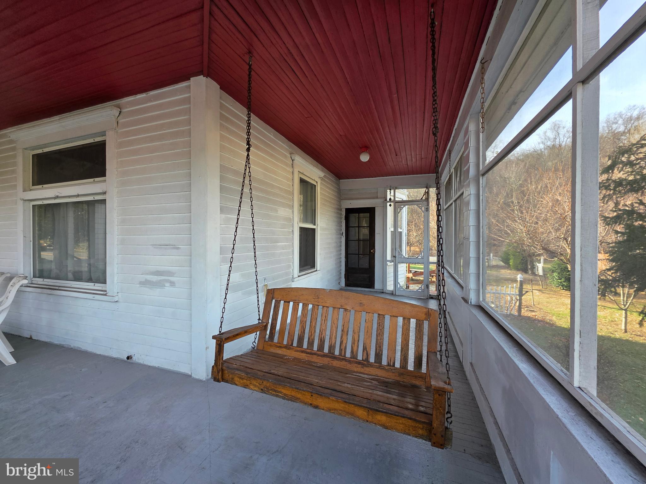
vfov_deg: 89.9
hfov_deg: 106.2
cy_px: 242
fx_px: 243
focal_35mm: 13
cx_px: 323
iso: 32
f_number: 1.9
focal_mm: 2.2
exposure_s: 1/120
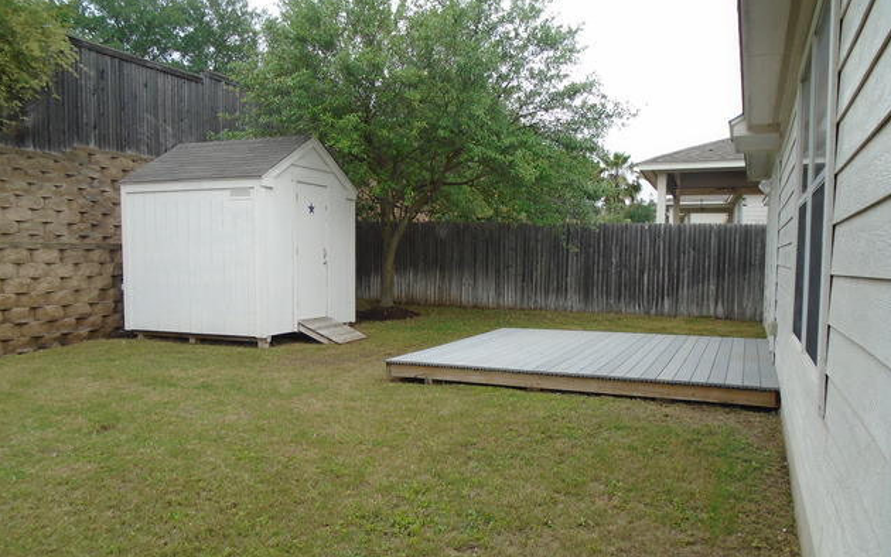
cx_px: 450
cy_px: 310
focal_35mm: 28
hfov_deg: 66.5
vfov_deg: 44.5
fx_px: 680
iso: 100
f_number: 3.2
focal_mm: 4.6
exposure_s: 1/200
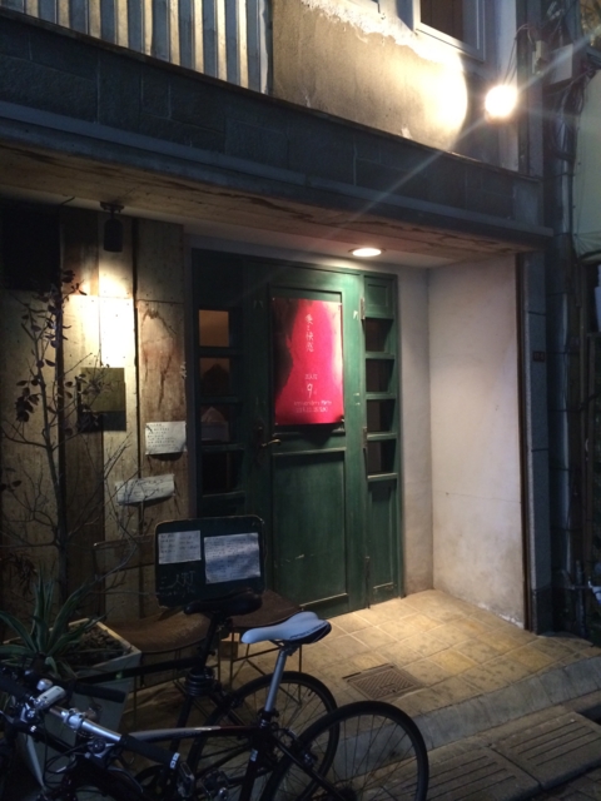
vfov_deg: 60.0
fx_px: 694
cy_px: 400
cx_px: 300
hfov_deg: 46.8
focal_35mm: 30
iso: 320
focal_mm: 4.12
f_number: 2.2
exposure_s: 1/20
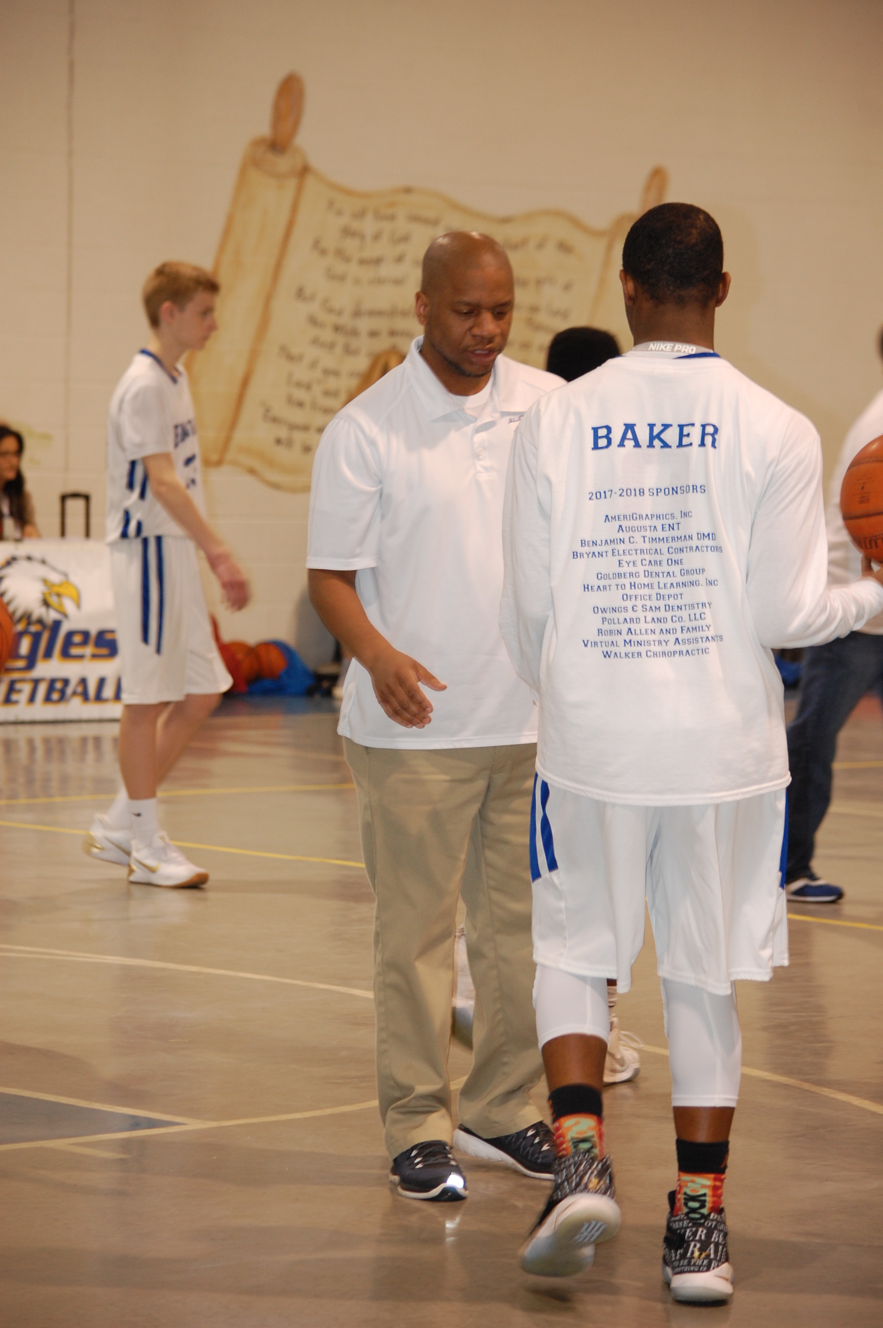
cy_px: 664
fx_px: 5418
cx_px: 442
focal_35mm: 147
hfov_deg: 9.3
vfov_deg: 14.0
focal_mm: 98
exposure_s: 1/60
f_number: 4.8
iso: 560
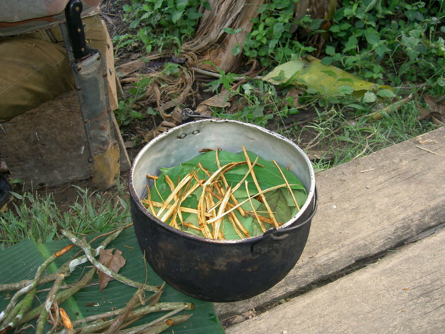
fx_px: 501
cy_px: 167
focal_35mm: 39
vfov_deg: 36.8
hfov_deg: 47.9
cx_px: 222
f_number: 2.8
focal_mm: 8
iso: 100
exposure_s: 1/60
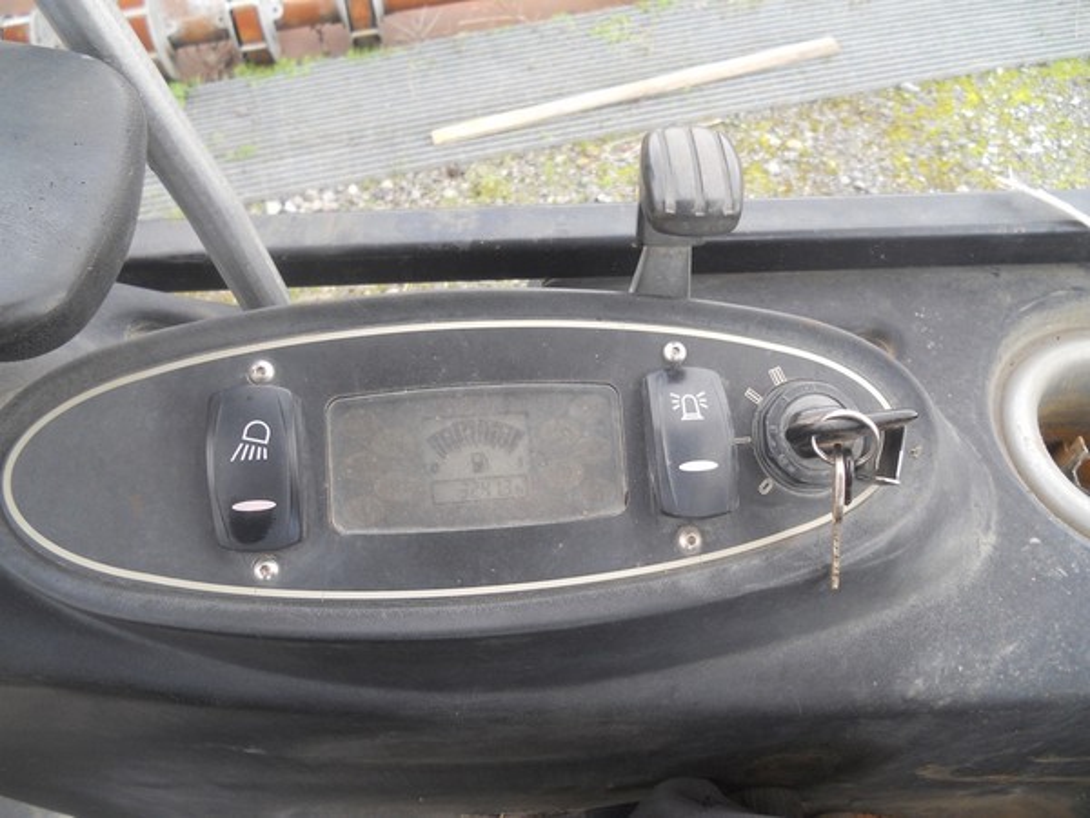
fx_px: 850
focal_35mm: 27
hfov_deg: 65.3
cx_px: 545
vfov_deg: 51.4
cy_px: 409
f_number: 3.2
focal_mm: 4.9
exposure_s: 1/50
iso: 80
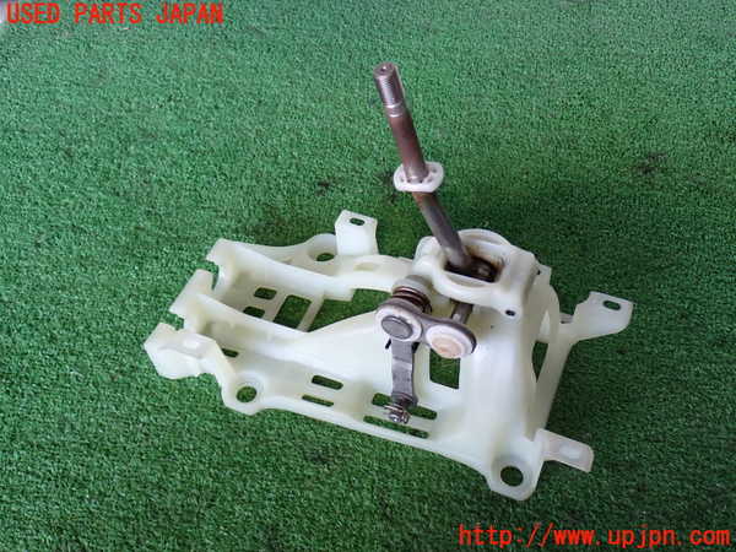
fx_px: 765
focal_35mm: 36
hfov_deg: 51.4
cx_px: 368
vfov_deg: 39.7
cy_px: 276
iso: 200
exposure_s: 1/50
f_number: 2.5
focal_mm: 6.37
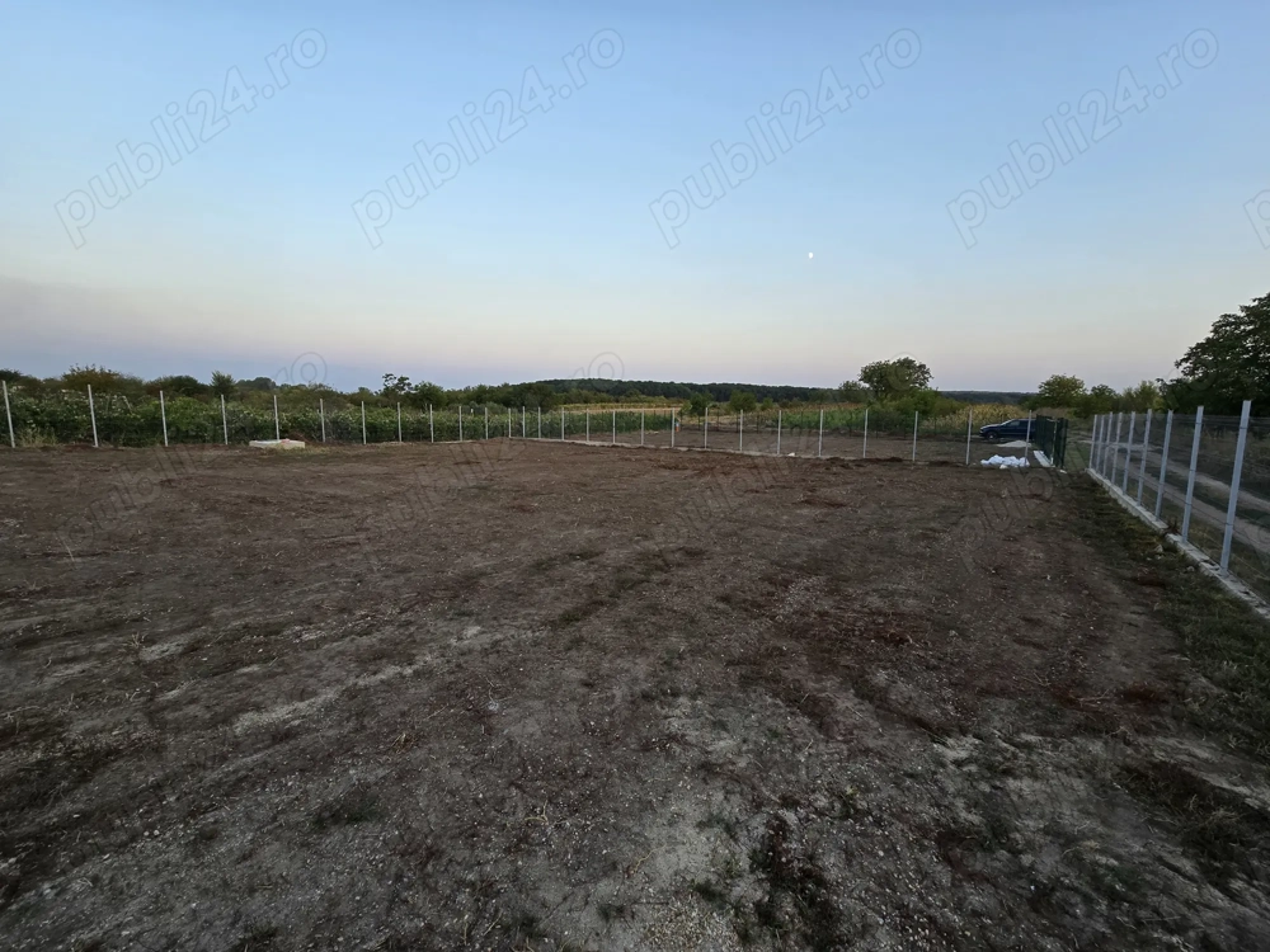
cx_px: 635
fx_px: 477
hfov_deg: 106.2
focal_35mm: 13
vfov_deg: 89.9
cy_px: 476
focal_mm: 2.2
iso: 50
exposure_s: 1/106
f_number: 2.2
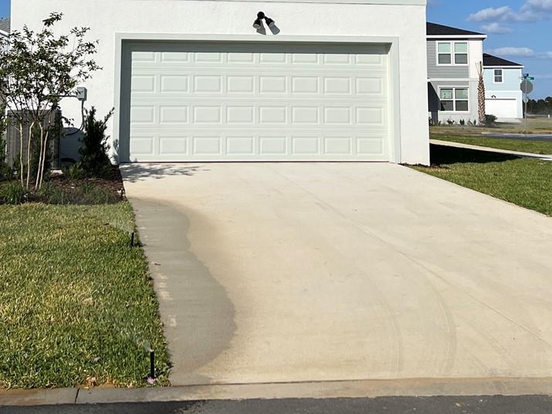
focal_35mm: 58
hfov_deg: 33.2
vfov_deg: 24.2
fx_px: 925
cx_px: 235
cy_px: 9
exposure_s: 1/11364
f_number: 1.5
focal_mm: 5.7
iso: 50
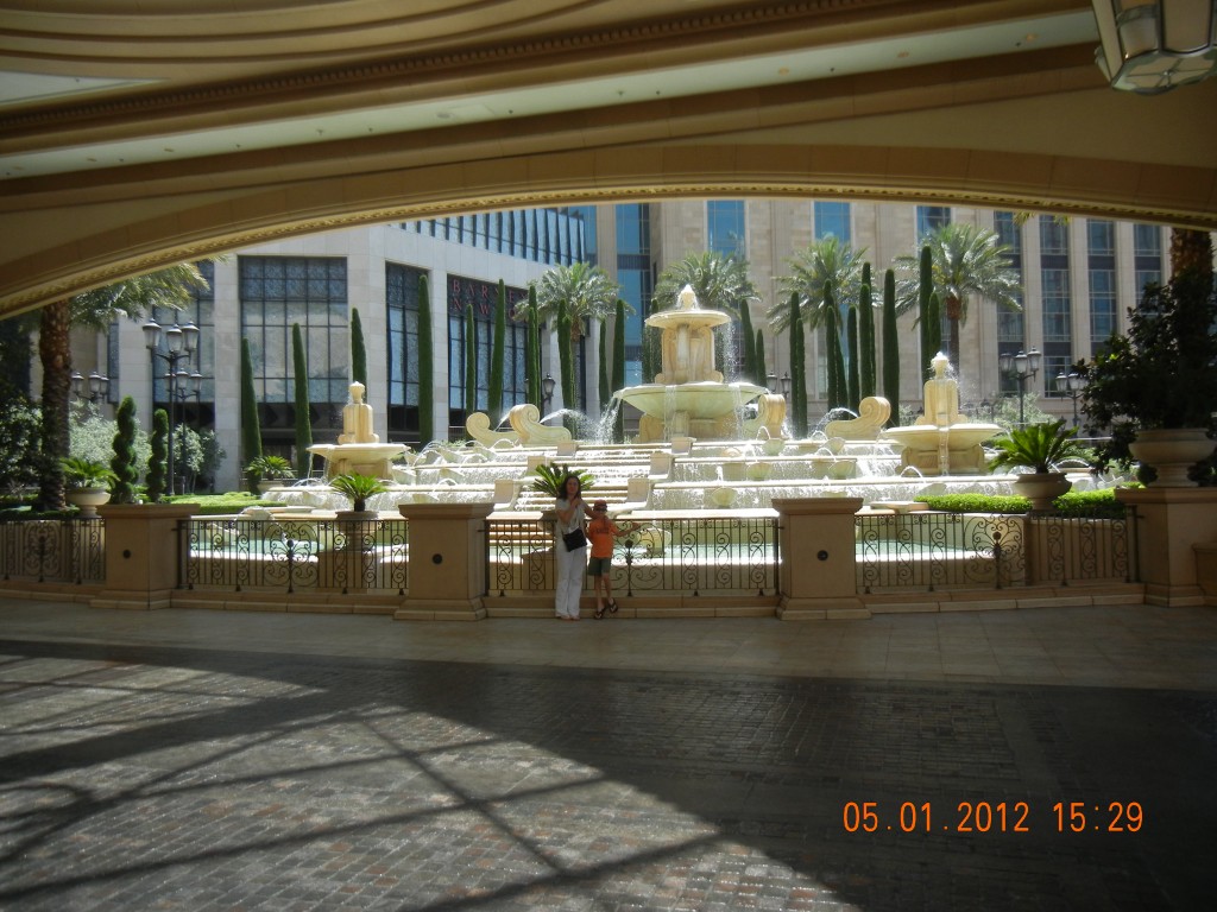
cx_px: 608
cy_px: 456
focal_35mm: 30
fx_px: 1055
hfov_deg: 60.0
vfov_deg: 46.8
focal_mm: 5.4
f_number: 3.5
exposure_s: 1/598
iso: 160
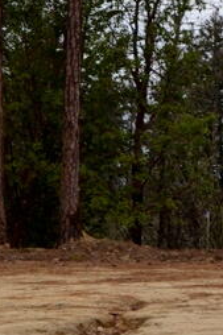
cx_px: 277
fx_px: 1544
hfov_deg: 8.2
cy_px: -9
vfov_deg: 12.2
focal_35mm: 166
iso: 100
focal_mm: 26
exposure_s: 1/200
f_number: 6.3
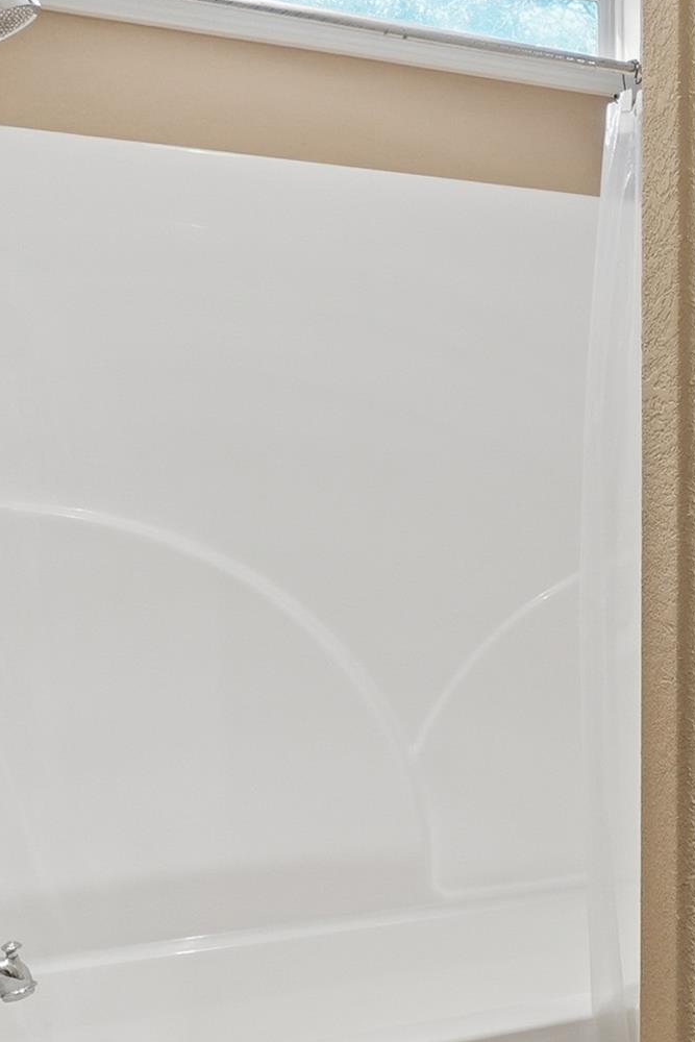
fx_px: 1303
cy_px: 501
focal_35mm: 45
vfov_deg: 43.6
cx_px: 946
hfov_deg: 25.1
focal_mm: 10
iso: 250
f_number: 9
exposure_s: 1/40
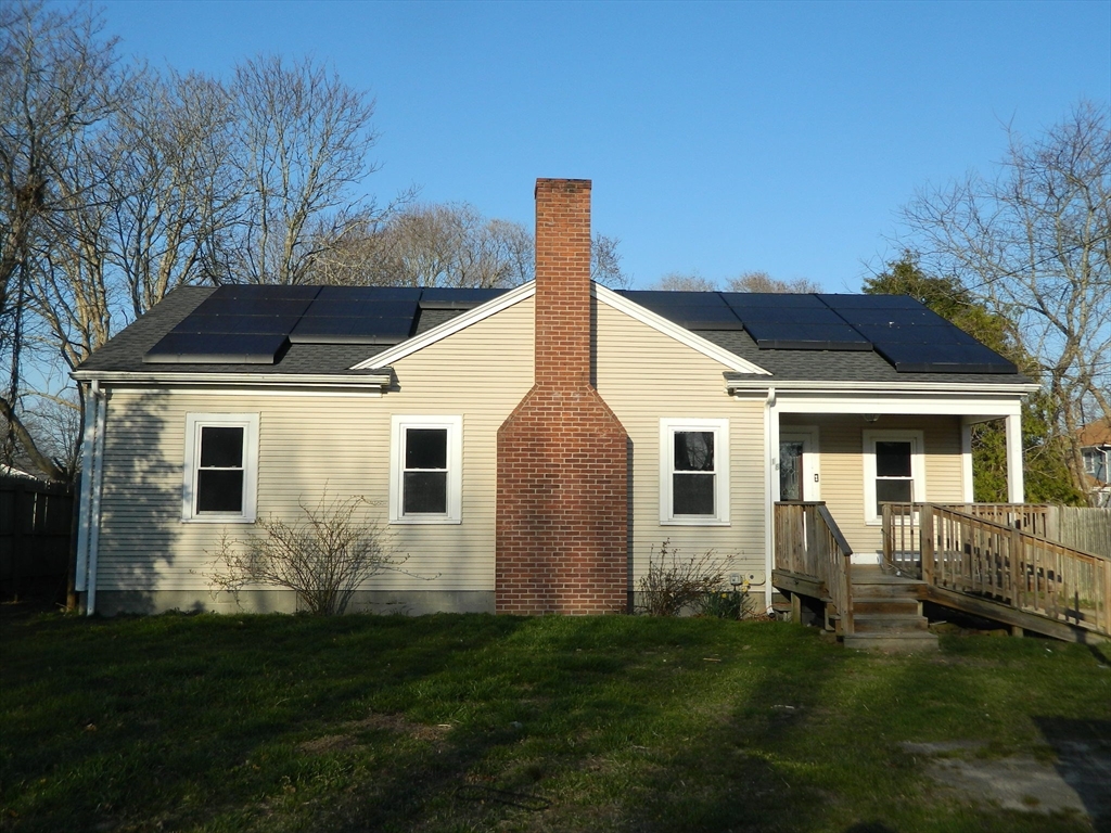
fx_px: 995
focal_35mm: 31
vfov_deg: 45.4
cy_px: 416
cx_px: 556
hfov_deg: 58.4
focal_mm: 5.6
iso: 80
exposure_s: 1/160
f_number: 9.1
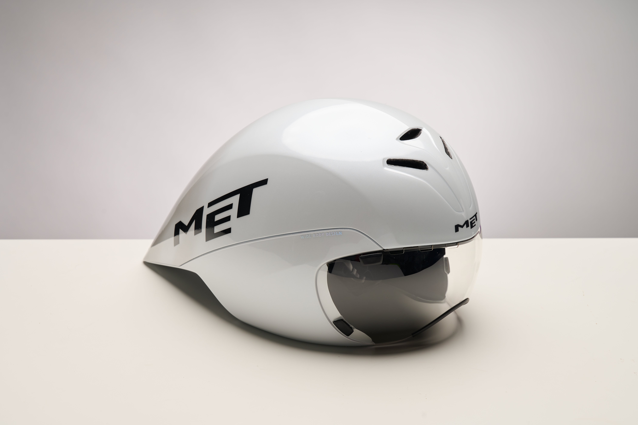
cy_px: 211
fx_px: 1595
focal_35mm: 90
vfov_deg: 15.2
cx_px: 320
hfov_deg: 22.6
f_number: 9
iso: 100
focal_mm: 89
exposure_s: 1/125
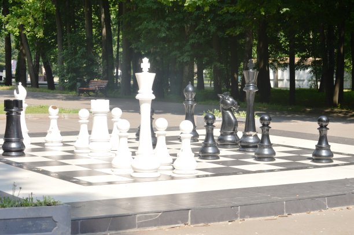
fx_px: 811
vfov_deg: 16.5
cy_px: 118
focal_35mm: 82
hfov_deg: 24.6
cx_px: 177
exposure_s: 1/125
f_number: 8
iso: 100
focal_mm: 55
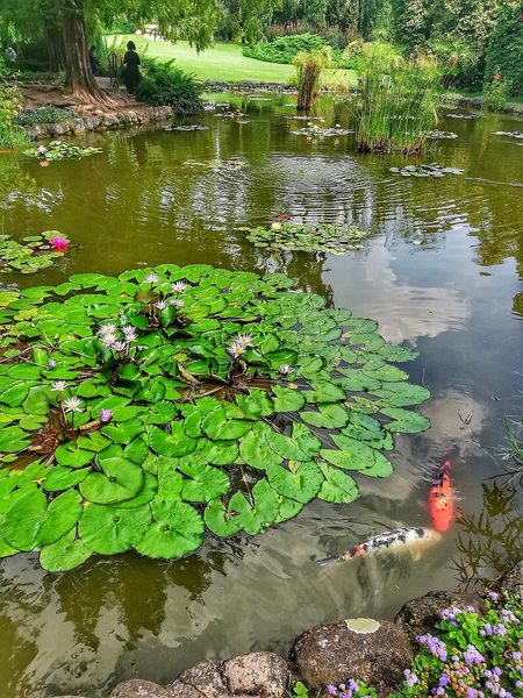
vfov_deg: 67.3
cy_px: 349
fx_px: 524
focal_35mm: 26
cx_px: 262
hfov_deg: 53.1
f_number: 2.2
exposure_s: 1/563
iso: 50
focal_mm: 3.81
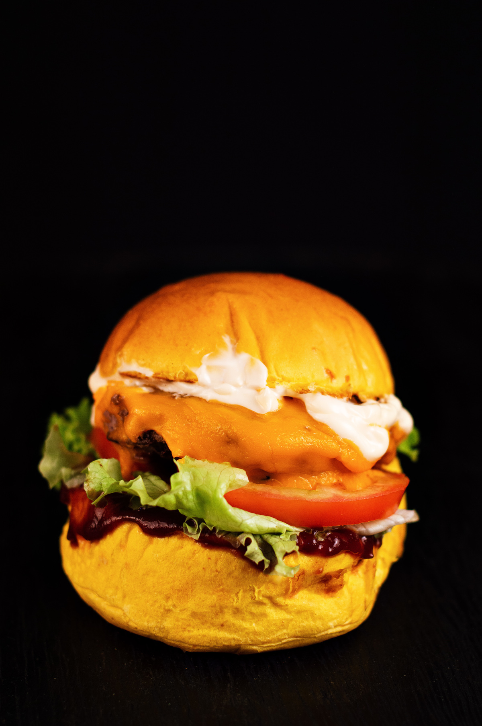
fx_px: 1509
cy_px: 363
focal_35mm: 75
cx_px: 241
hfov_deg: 18.1
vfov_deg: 27.0
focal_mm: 50
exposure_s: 1/100
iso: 200
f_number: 2.8
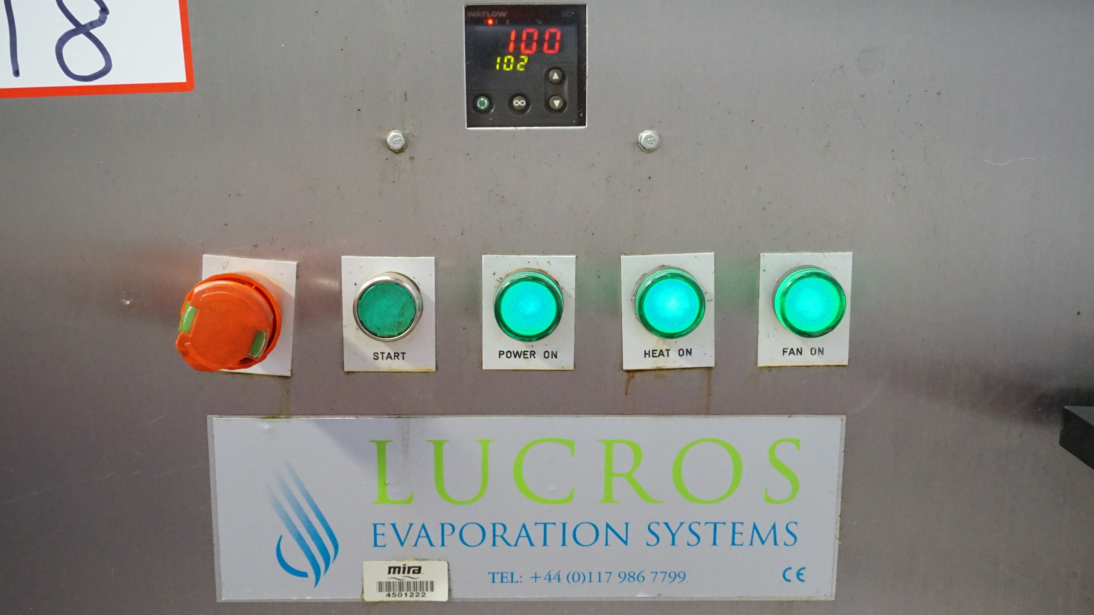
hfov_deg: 49.4
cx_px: 548
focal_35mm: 41
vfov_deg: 29.0
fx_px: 1189
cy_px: 301
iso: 3200
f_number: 4.5
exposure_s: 1/60
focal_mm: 26
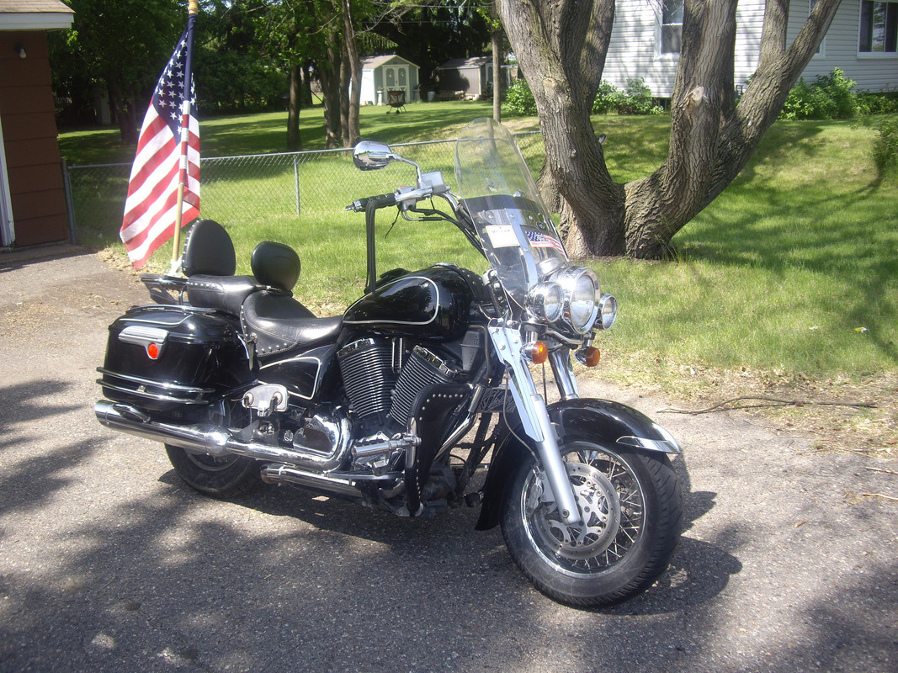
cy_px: 336
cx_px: 449
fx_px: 986
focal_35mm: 38
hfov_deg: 49.0
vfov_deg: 37.7
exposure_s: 1/250
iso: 64
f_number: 2.8
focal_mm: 7.9
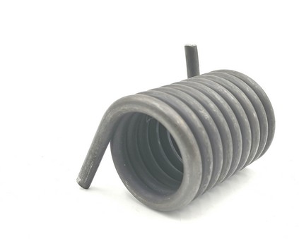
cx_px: 184
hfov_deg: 36.4
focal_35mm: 51
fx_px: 452
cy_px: 130
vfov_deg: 29.7
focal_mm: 5.3
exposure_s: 1/117
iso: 50
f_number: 1.8
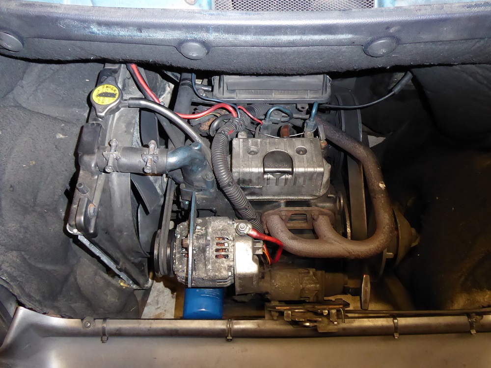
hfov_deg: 61.7
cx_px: 246
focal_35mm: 29
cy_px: 184
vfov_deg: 48.2
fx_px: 411
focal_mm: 5
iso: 800
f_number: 3.5
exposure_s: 1/30
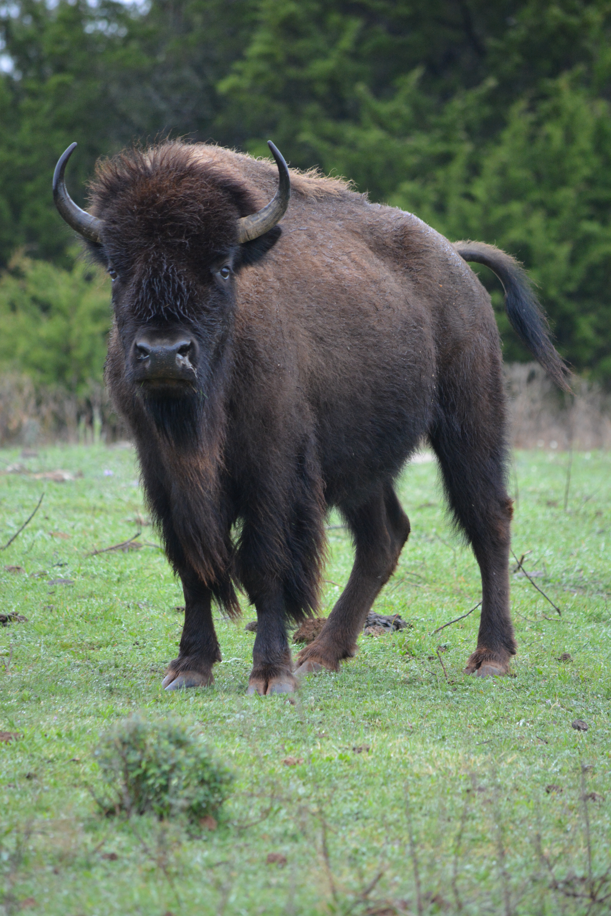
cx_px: 306
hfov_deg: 4.7
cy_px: 458
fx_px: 7446
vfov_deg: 7.0
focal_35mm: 292
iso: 1600
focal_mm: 195
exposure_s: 1/200
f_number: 5
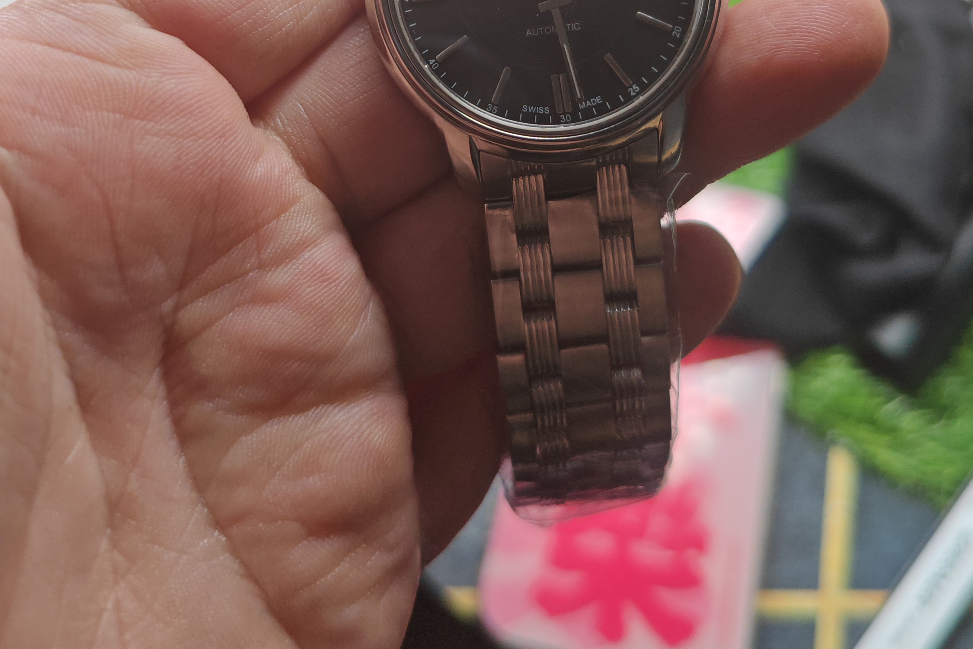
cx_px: 503
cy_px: 36
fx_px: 1027
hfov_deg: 50.7
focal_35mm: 38
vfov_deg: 32.8
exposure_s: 1/190
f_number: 1.6
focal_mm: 5.4
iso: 50
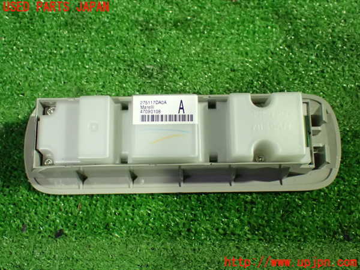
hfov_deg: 38.2
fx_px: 520
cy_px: 135
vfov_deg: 29.1
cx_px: 180
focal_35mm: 50
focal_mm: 9.01
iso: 1600
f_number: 3.2
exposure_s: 1/50
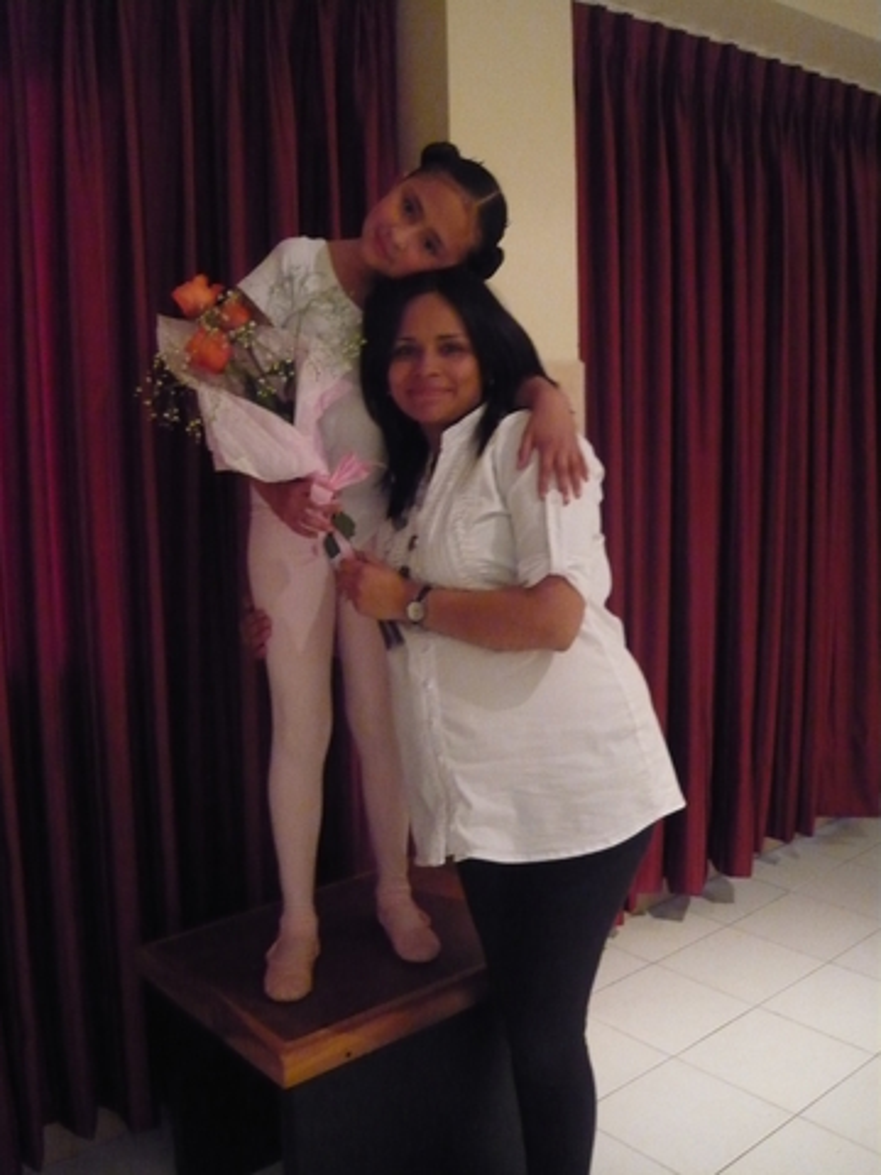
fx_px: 1120
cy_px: 588
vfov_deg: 55.4
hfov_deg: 42.9
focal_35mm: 33
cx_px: 440
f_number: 2.8
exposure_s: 1/15
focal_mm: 5.5
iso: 800
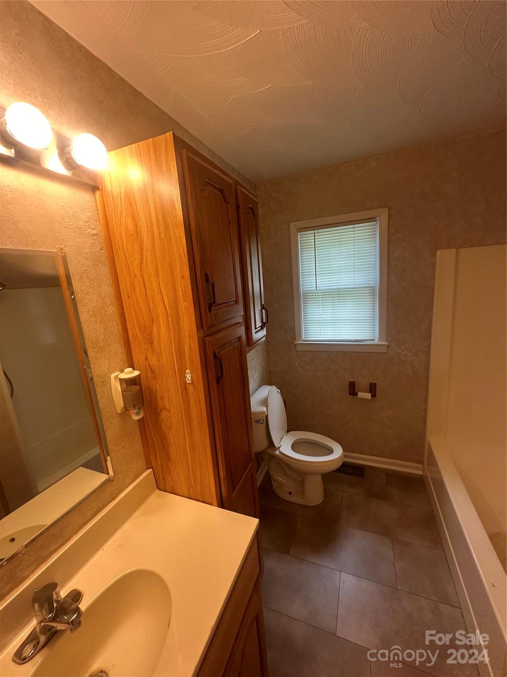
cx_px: 254
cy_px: 338
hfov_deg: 85.7
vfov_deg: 102.1
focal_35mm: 14
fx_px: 273
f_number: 2.2
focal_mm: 2.22
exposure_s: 1/60
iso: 160
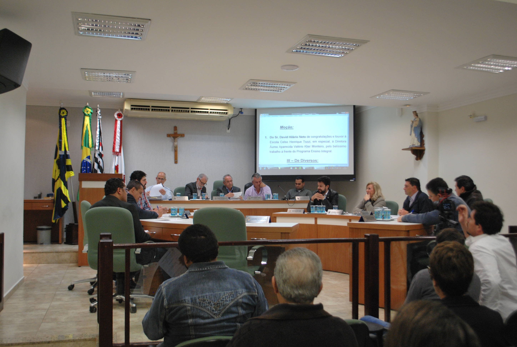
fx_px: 518
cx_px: 258
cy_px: 174
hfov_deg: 53.0
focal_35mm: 36
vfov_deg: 37.0
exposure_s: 1/80
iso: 400
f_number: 4.2
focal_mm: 24
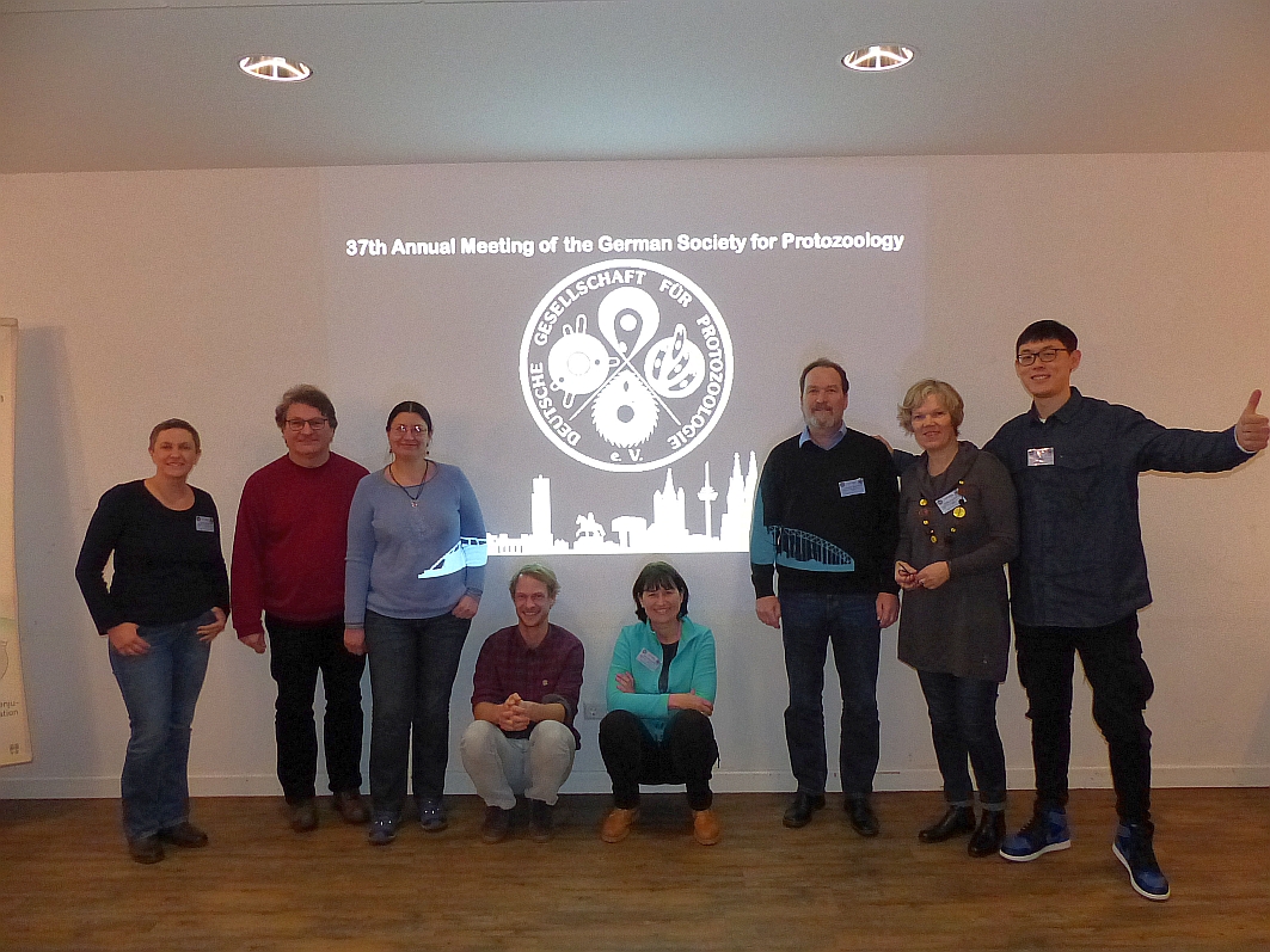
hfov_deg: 69.4
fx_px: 917
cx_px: 635
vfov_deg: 54.9
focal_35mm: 25
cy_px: 476
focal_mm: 4.5
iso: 800
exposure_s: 1/30
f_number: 2.8
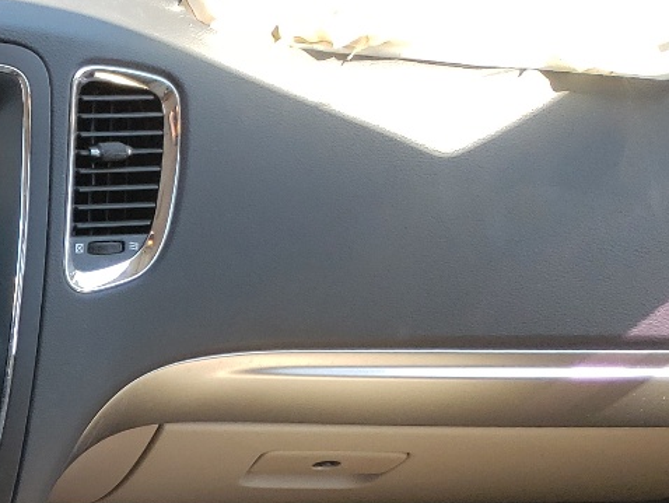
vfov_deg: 15.8
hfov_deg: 18.9
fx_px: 1682
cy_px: 720
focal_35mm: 87
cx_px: -425
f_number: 1.5
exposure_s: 1/152
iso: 50
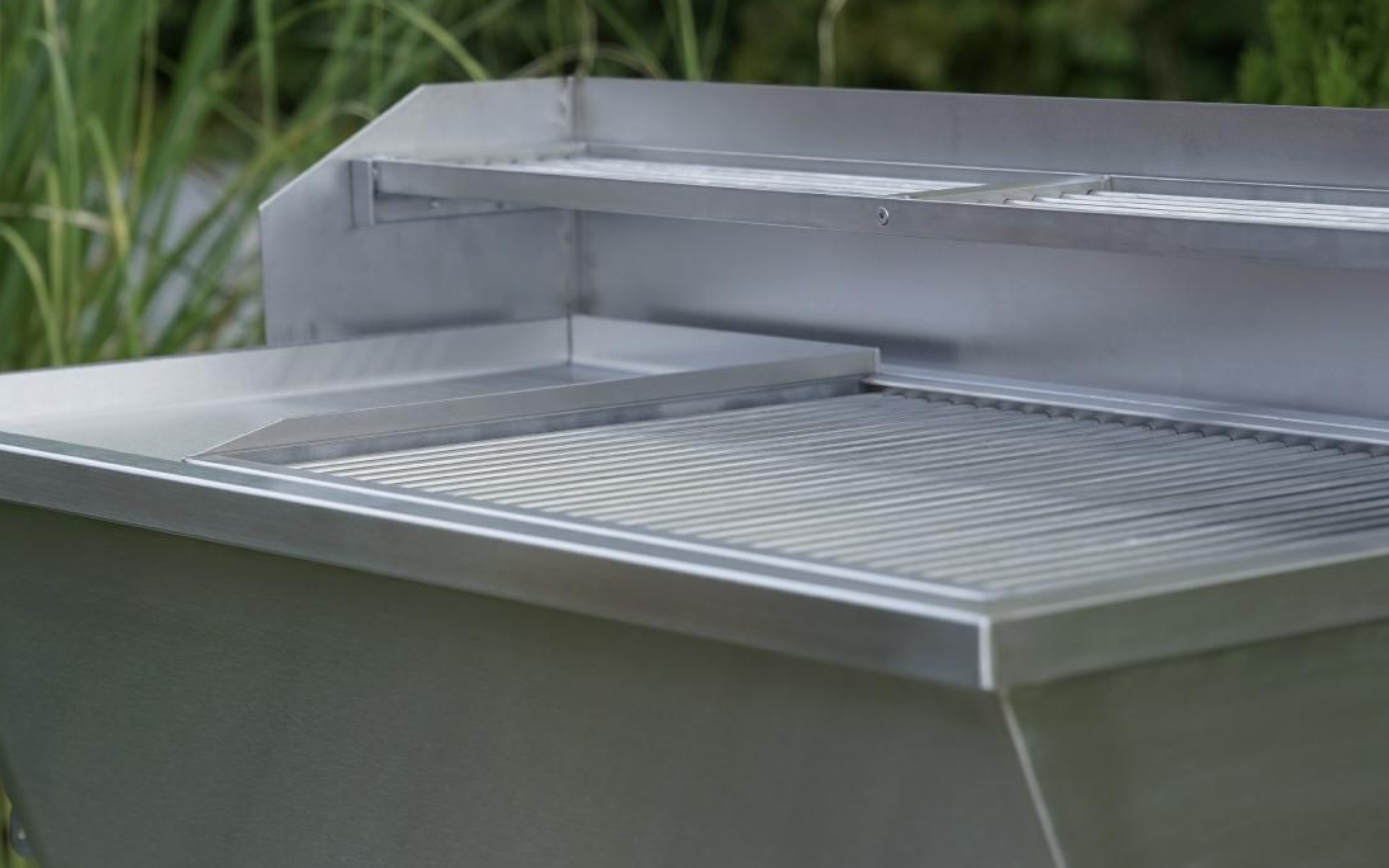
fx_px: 4732
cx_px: 834
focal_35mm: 125
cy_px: 501
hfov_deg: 16.7
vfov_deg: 10.5
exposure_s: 1/160
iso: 100
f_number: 3.5
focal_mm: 70
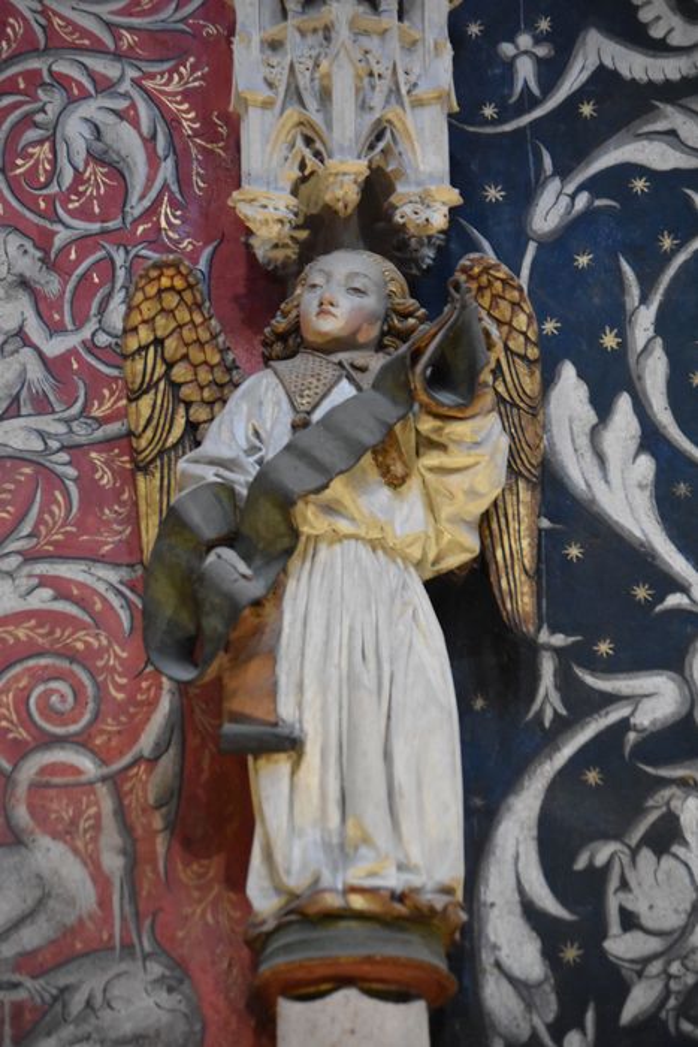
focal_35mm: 142
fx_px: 4142
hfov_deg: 9.6
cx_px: 349
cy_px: 524
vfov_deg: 14.4
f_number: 4.5
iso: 5000
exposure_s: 1/125
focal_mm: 95
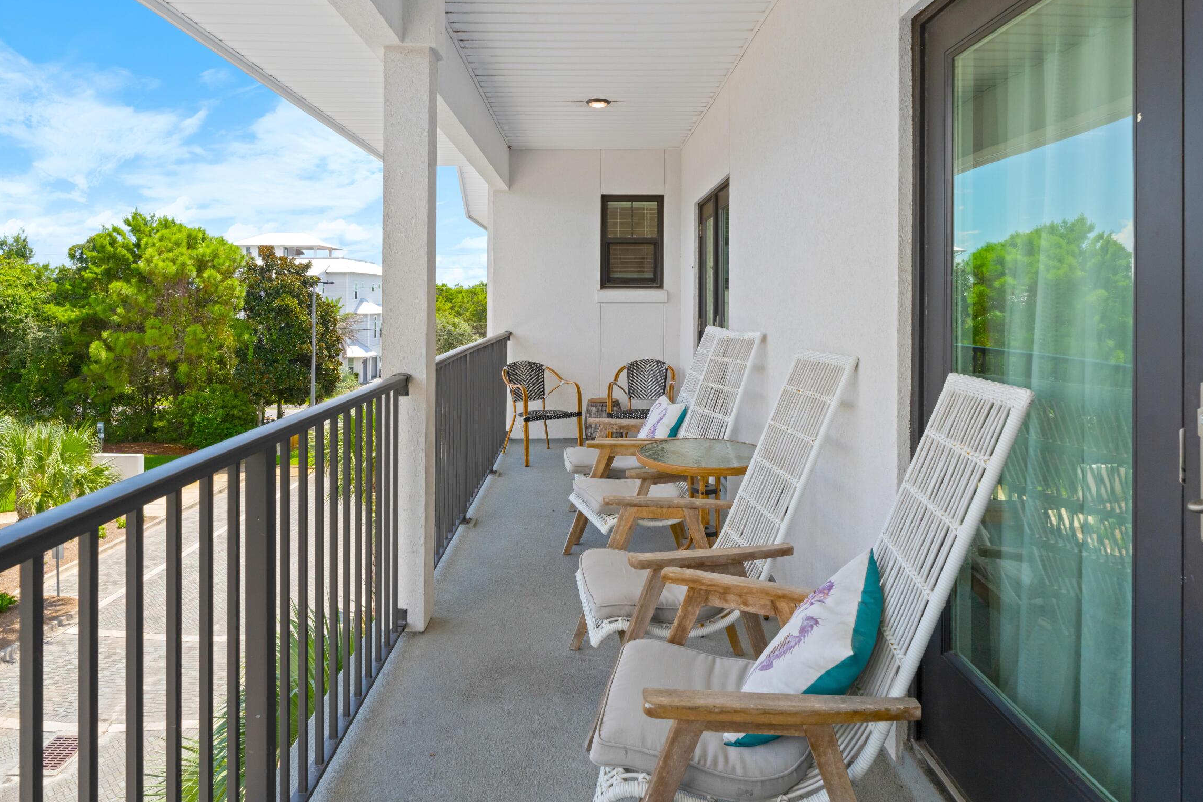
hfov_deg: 81.2
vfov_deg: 58.6
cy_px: 293
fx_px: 702
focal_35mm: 21
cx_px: 577
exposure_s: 1/500
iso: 800
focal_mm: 16
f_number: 8
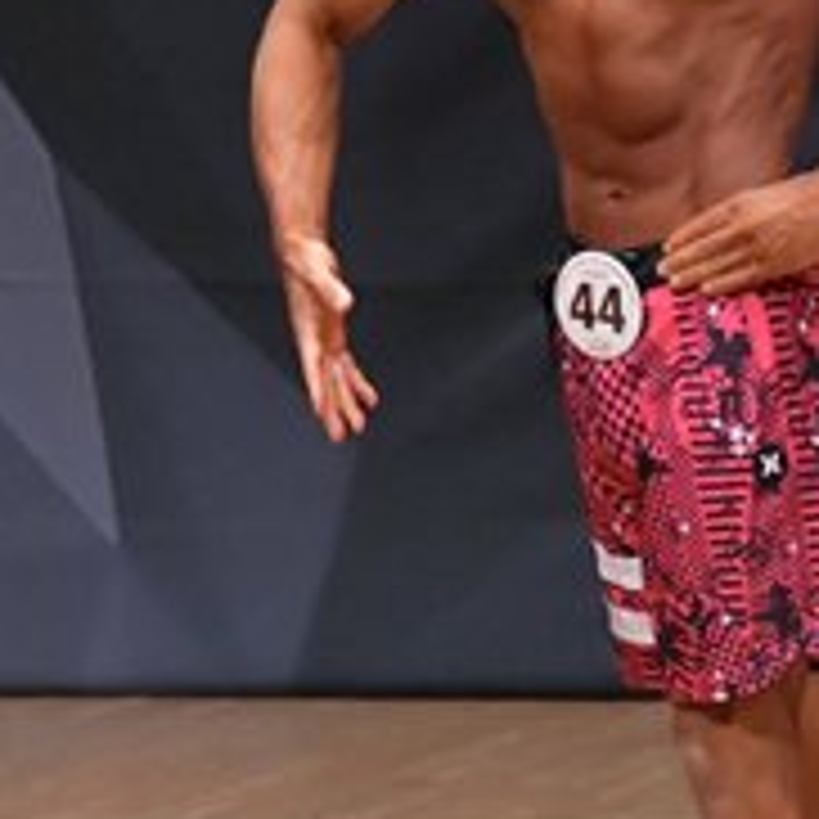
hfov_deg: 1.8
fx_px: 26152
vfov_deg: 1.8
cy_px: 522
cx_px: 479
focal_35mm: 977
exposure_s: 1/400
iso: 6400
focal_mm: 180
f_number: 5.6
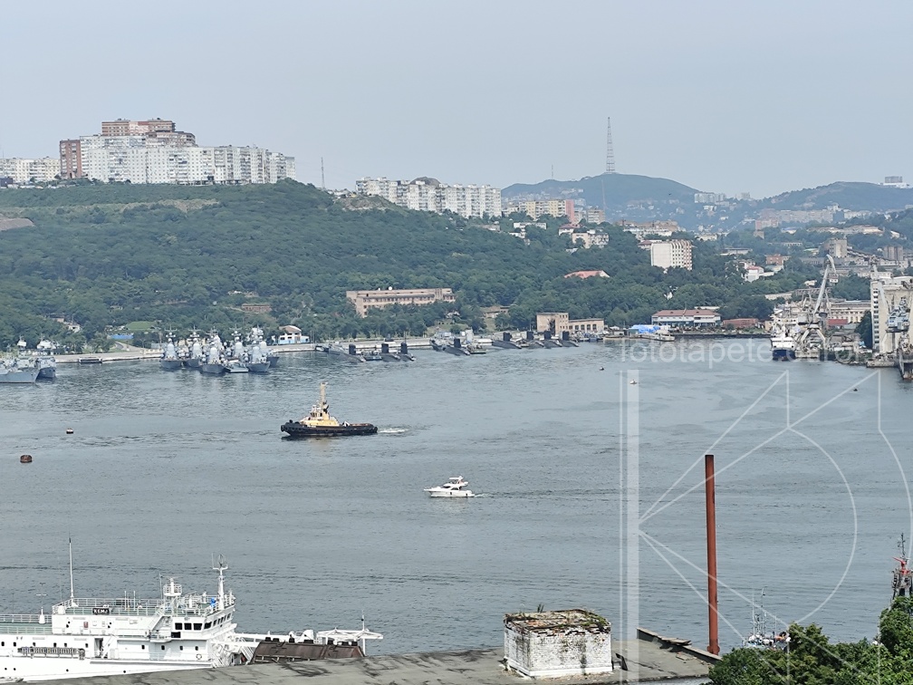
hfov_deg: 21.1
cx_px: 456
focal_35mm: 93
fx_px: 2453
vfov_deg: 15.9
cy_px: 342
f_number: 1.65
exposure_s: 1/873
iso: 50
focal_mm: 6.19
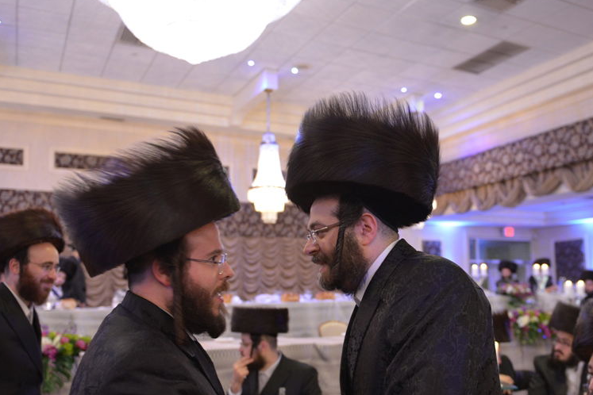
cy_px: 248
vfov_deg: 35.7
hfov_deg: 51.7
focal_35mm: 37
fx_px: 609
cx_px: 338
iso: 1600
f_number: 2.8
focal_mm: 27
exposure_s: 1/40
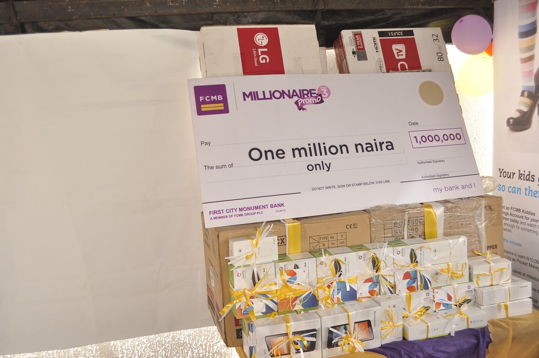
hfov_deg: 57.3
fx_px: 493
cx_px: 270
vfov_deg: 39.9
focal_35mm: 33
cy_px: 179
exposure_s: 1/200
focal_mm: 22
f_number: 5.6
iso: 400
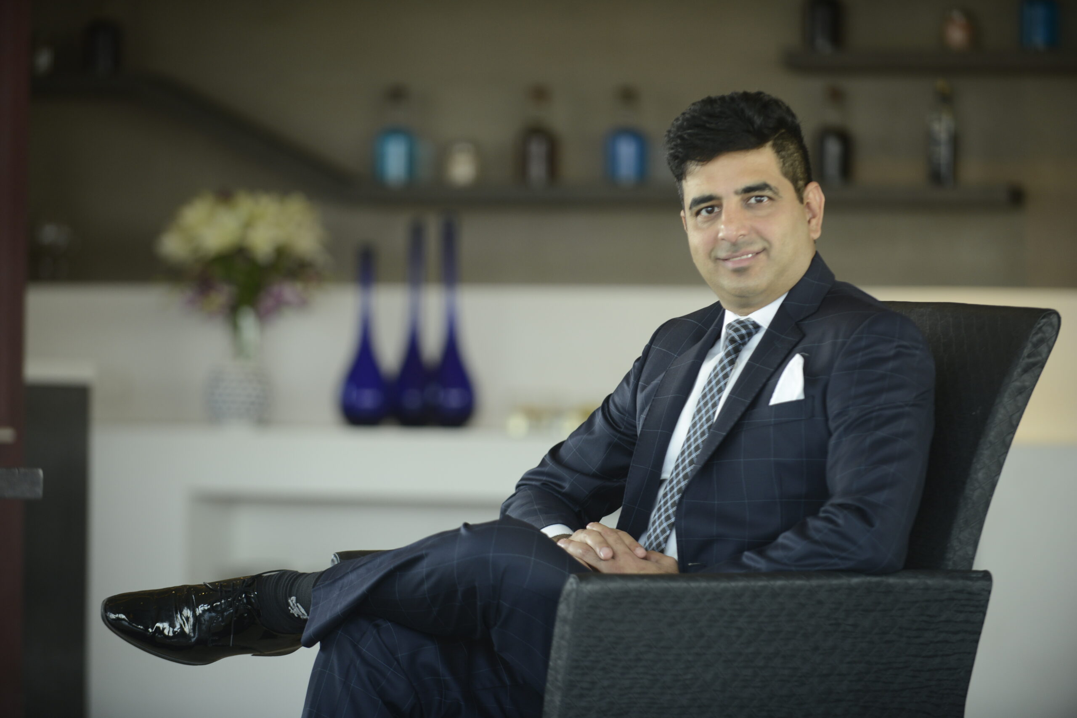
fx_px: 4637
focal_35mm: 155
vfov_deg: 8.9
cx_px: 538
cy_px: 359
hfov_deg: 13.2
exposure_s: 1/100
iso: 500
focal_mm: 155
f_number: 2.8
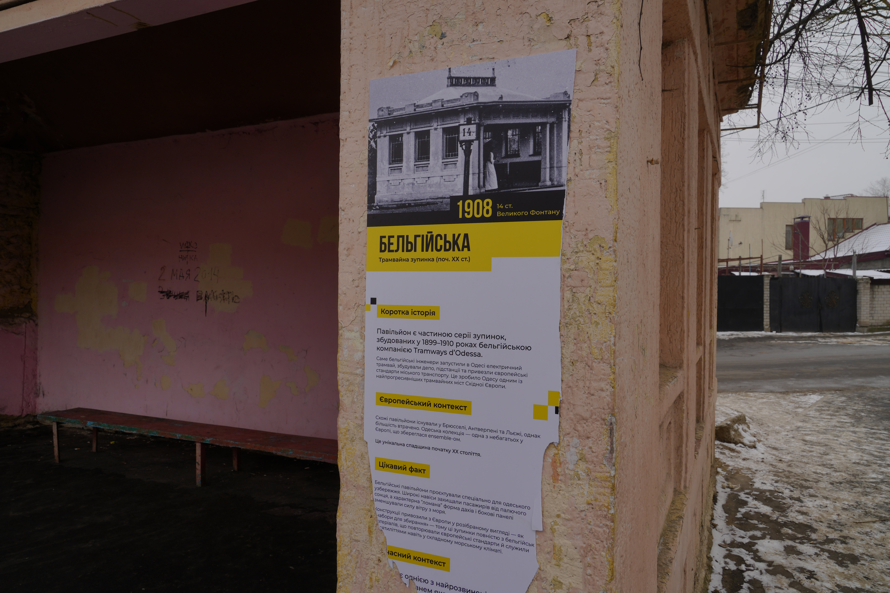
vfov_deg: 51.3
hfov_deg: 71.5
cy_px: 296
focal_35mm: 25
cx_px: 445
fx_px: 618
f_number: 11
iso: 100
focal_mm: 25
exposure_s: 1/100
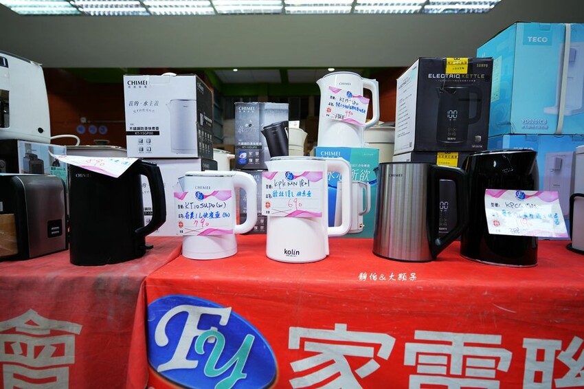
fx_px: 276
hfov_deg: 93.3
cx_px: 292
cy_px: 194
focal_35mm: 17
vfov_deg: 70.4
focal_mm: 17
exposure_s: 1/30
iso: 160
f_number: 2.8
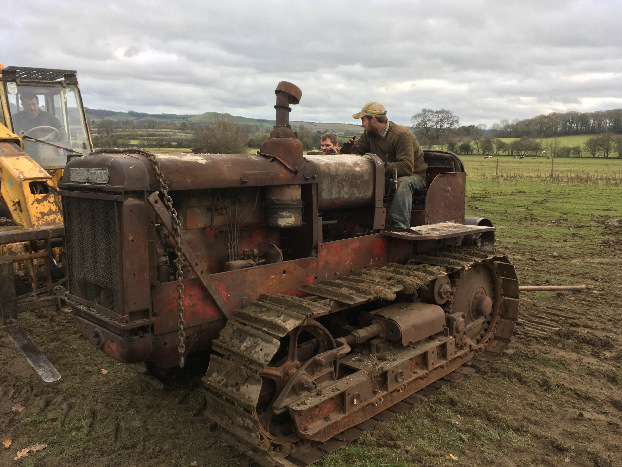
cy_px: 234
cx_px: 311
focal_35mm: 29
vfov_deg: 48.2
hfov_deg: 61.7
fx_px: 521
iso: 32
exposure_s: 1/100
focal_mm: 4.15
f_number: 2.2
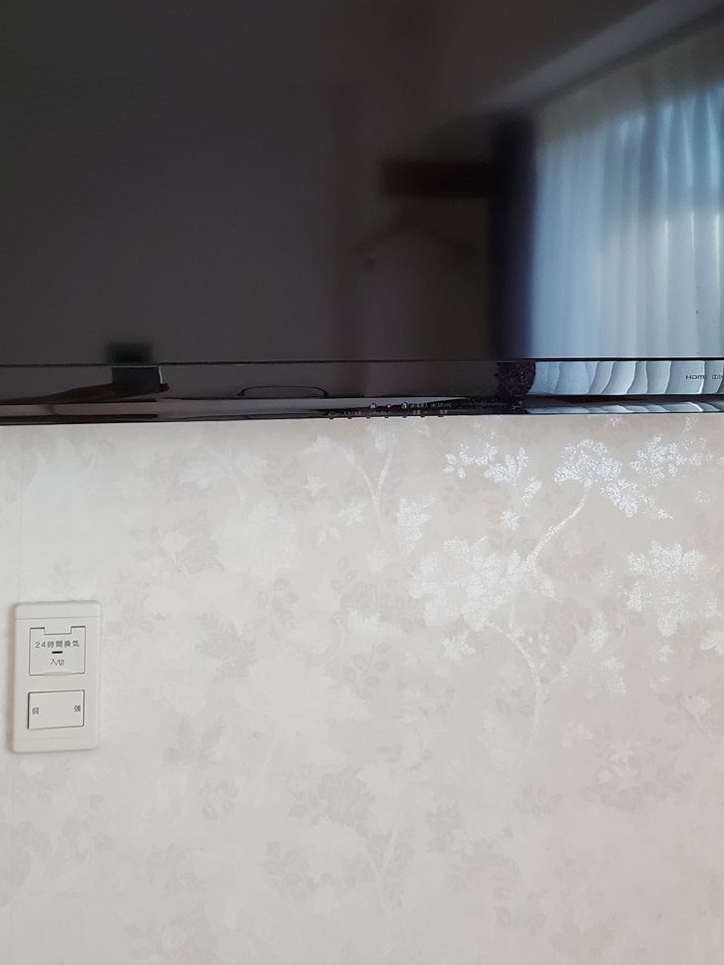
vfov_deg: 42.9
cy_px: 279
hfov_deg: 33.6
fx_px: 1198
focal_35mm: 43
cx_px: 382
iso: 200
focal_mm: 4.3
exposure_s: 1/120
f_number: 2.4
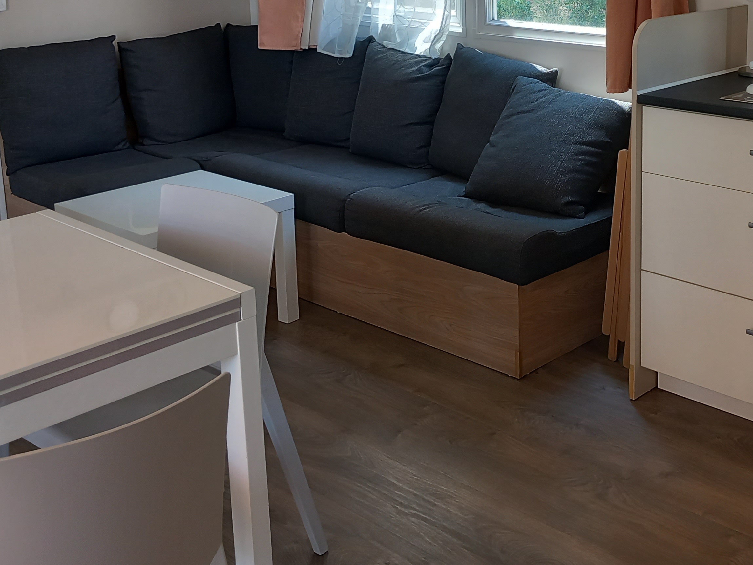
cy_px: 87
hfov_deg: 38.8
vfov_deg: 29.3
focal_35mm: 48
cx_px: 548
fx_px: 1044
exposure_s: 1/50
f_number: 1.8
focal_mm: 4
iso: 40
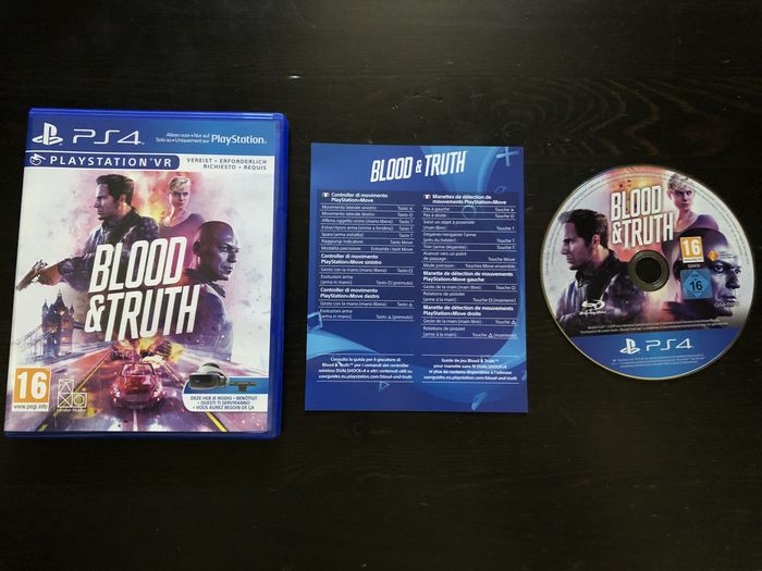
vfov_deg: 49.7
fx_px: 616
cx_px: 381
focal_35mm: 28
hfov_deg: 63.4
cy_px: 286
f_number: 1.8
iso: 100
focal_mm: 4
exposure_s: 1/13
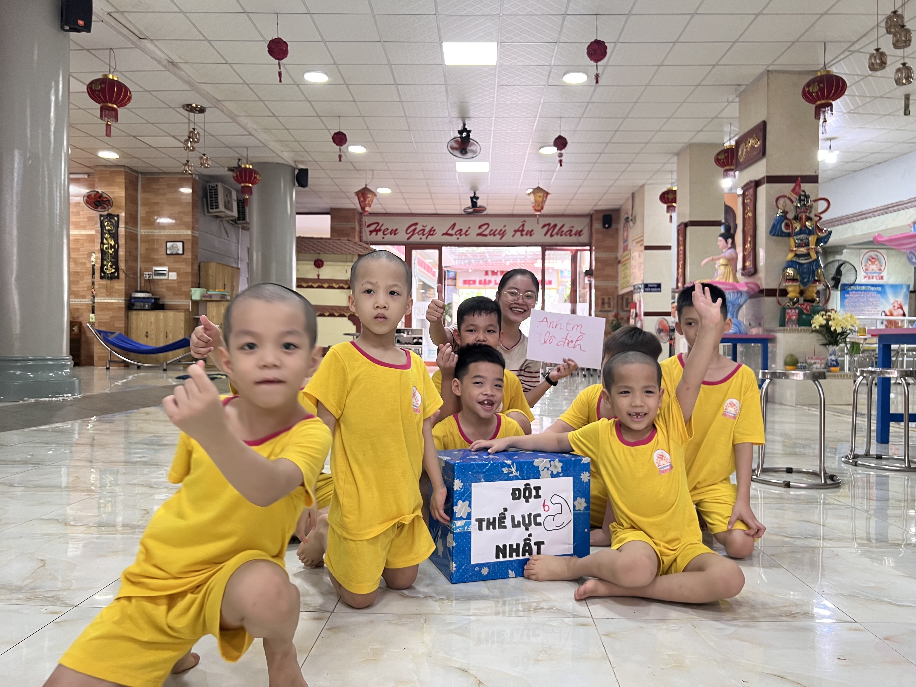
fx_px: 688
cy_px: 344
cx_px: 458
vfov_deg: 53.1
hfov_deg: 67.3
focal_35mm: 26
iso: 80
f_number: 1.5
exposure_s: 1/50
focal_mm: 5.7
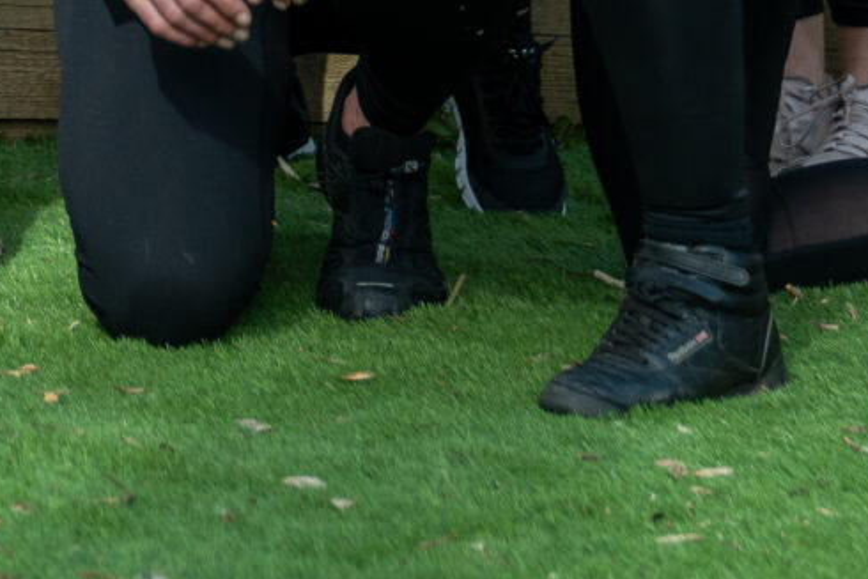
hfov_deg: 7.8
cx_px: -267
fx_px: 6294
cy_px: -814
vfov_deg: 5.1
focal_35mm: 261
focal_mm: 50
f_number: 2.8
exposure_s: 1/160
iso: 200
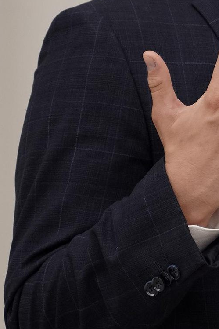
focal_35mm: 267
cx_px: 452
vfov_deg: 7.7
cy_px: 270
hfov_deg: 5.0
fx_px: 2435
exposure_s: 1/2000
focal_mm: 52
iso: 320
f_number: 2.8
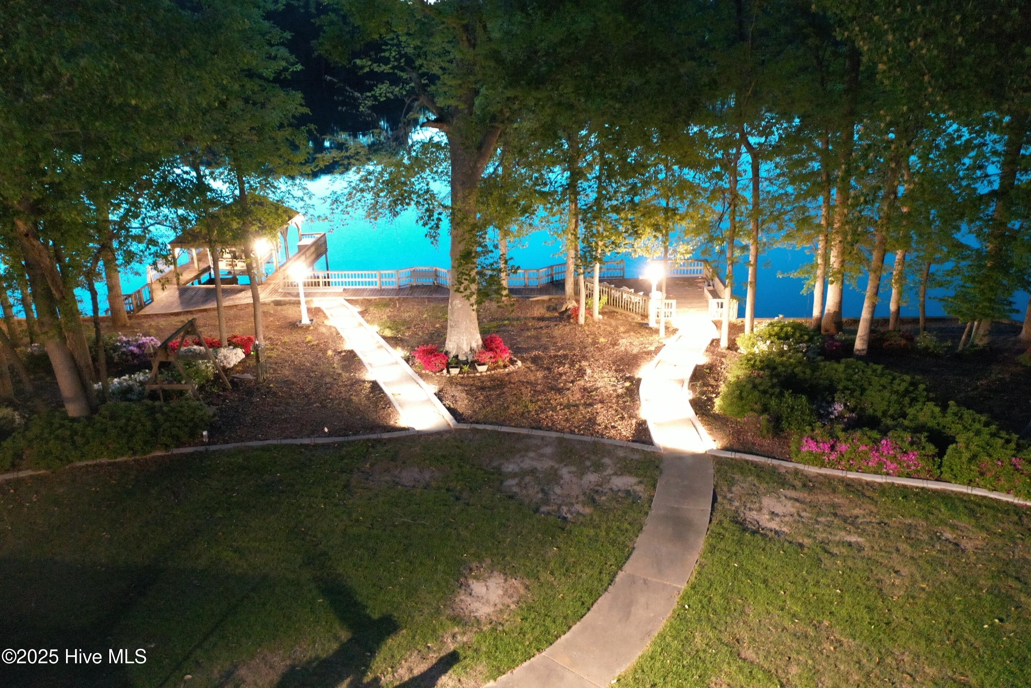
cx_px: 516
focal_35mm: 28
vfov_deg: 46.4
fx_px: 802
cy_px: 344
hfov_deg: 65.5
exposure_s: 1/2
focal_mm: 10.26
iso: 3200
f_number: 2.8
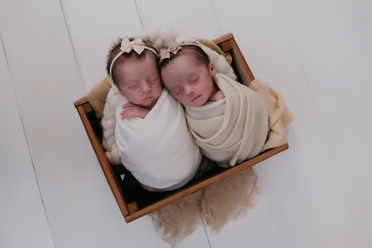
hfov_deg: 67.4
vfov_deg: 47.9
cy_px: 124
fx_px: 279
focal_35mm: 27
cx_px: 186
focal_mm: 18
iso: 1250
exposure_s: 1/100
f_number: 2.5
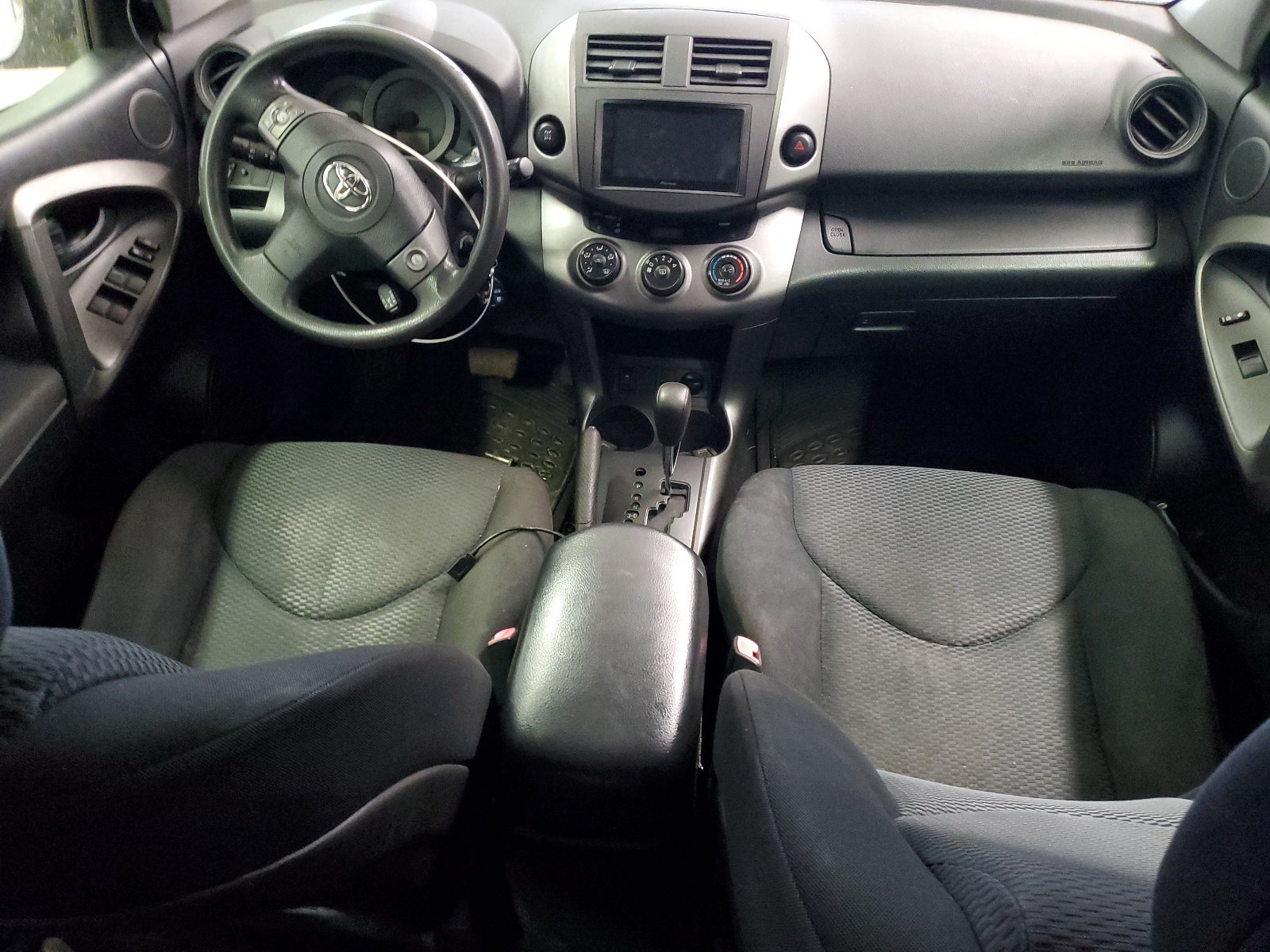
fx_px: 954
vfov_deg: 53.1
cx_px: 635
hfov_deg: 67.3
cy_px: 476
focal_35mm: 26
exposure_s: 1/15
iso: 513
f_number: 1.5
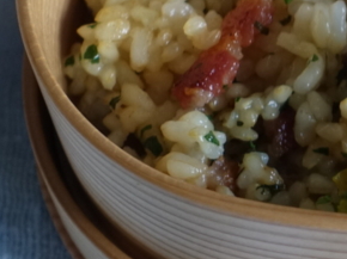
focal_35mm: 238
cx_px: 555
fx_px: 2384
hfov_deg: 8.1
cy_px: 23
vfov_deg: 6.2
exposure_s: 1/80
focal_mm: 25.7
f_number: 2.8
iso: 400
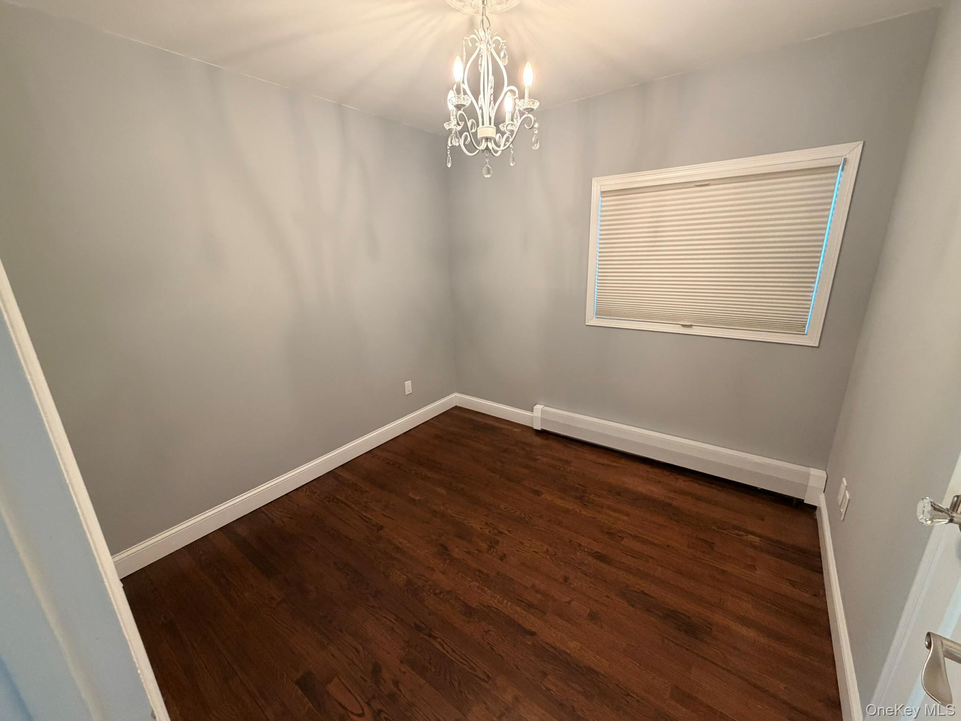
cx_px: 480
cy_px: 360
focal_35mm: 14
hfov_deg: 102.1
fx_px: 389
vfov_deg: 85.7
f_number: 2.2
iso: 320
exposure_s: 1/60
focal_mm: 2.22
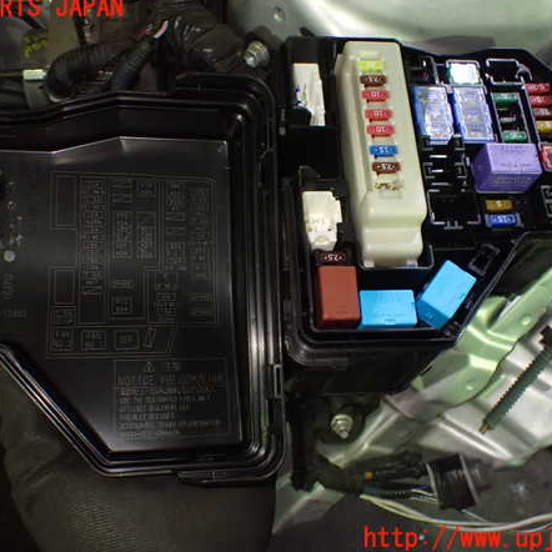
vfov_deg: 46.0
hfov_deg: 46.0
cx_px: 271
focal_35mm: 36
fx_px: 649
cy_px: 274
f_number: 2.3
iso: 800
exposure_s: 1/60
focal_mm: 5.4
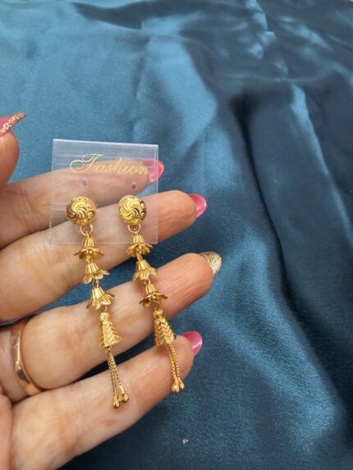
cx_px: 176
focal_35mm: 24
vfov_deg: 71.6
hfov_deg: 56.8
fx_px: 326
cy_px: 235
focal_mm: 2.22
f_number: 2.2
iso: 320
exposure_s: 1/50
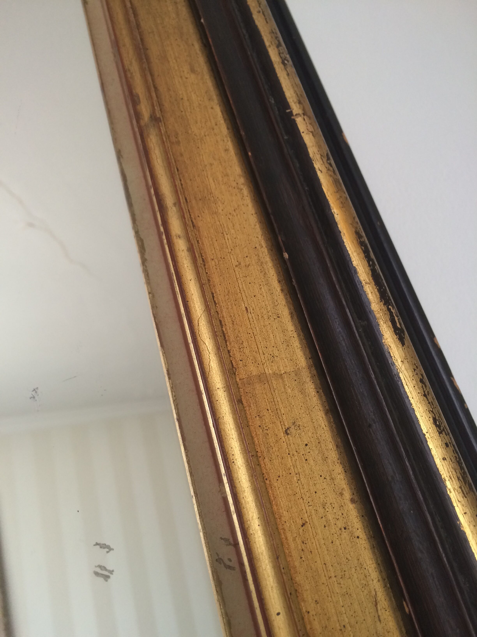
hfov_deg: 48.2
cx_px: 238
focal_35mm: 29
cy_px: 318
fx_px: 533
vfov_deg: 61.7
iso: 50
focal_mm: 4.15
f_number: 2.2
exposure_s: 1/30
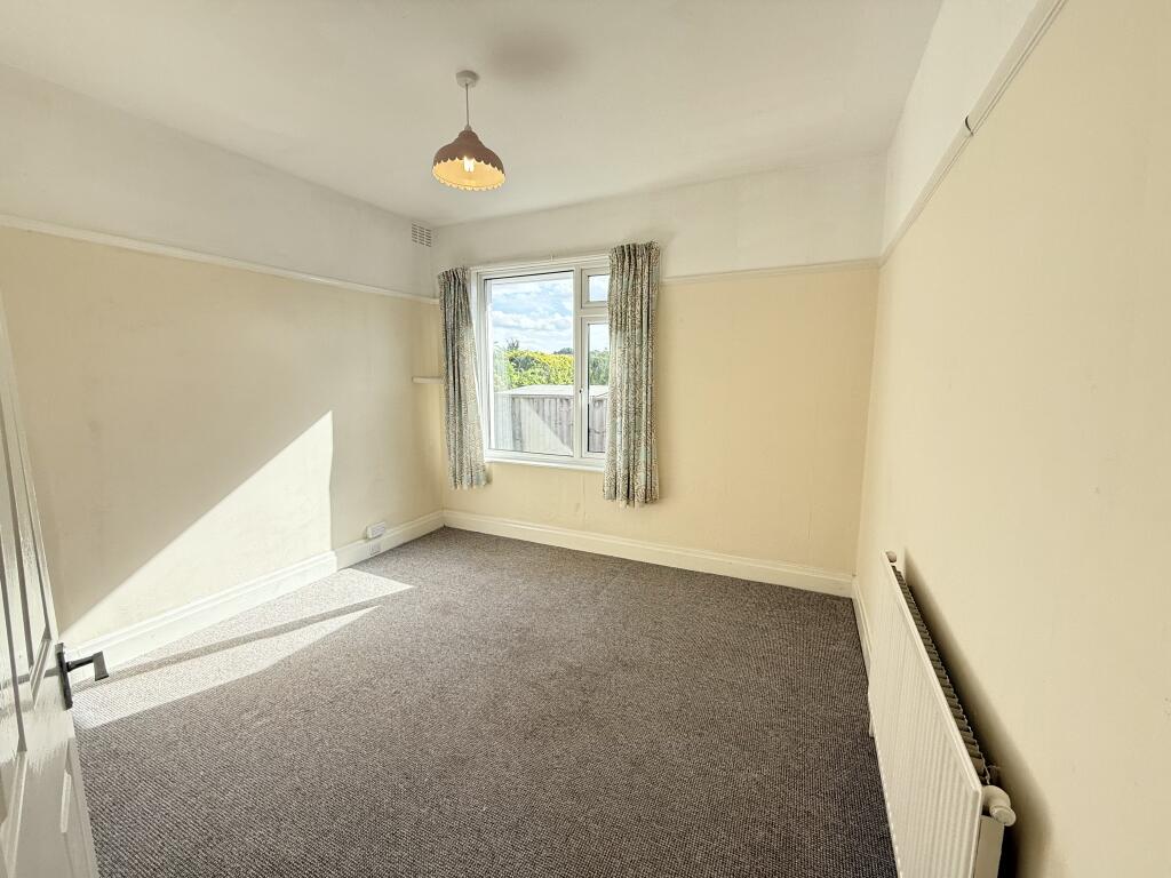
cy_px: 439
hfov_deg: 102.1
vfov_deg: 85.7
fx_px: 474
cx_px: 586
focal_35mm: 14
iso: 64
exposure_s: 1/310
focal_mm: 2.22
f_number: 2.2
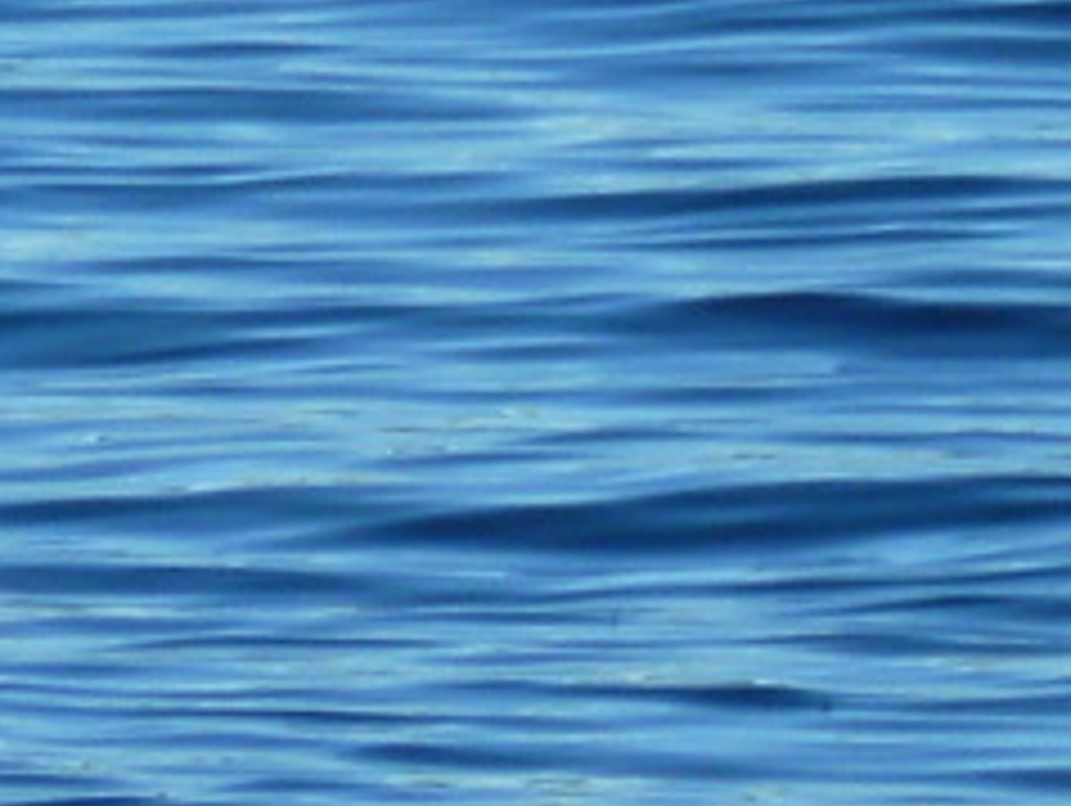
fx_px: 41625
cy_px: -1342
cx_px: 2079
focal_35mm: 1344
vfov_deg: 1.1
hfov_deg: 1.5
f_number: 5.9
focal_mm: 36
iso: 80
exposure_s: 1/160
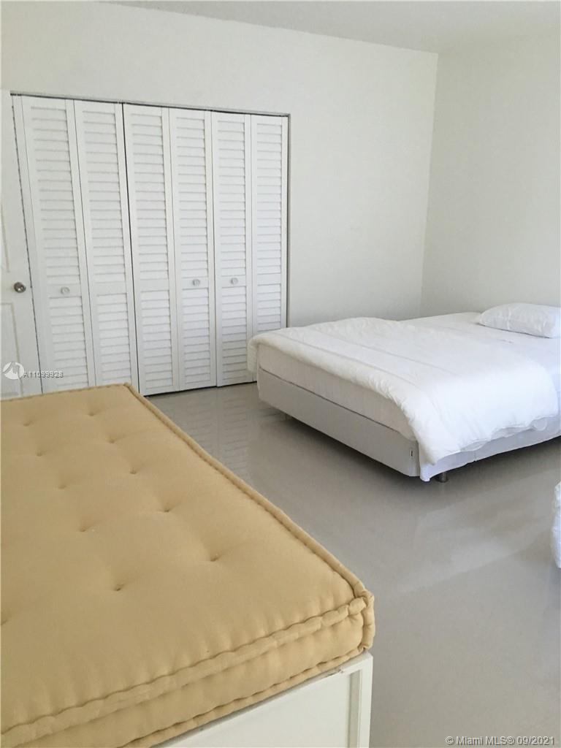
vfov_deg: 61.7
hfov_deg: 48.2
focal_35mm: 29
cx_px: 280
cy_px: 374
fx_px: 627
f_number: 2.2
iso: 100
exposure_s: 1/30
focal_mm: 4.15
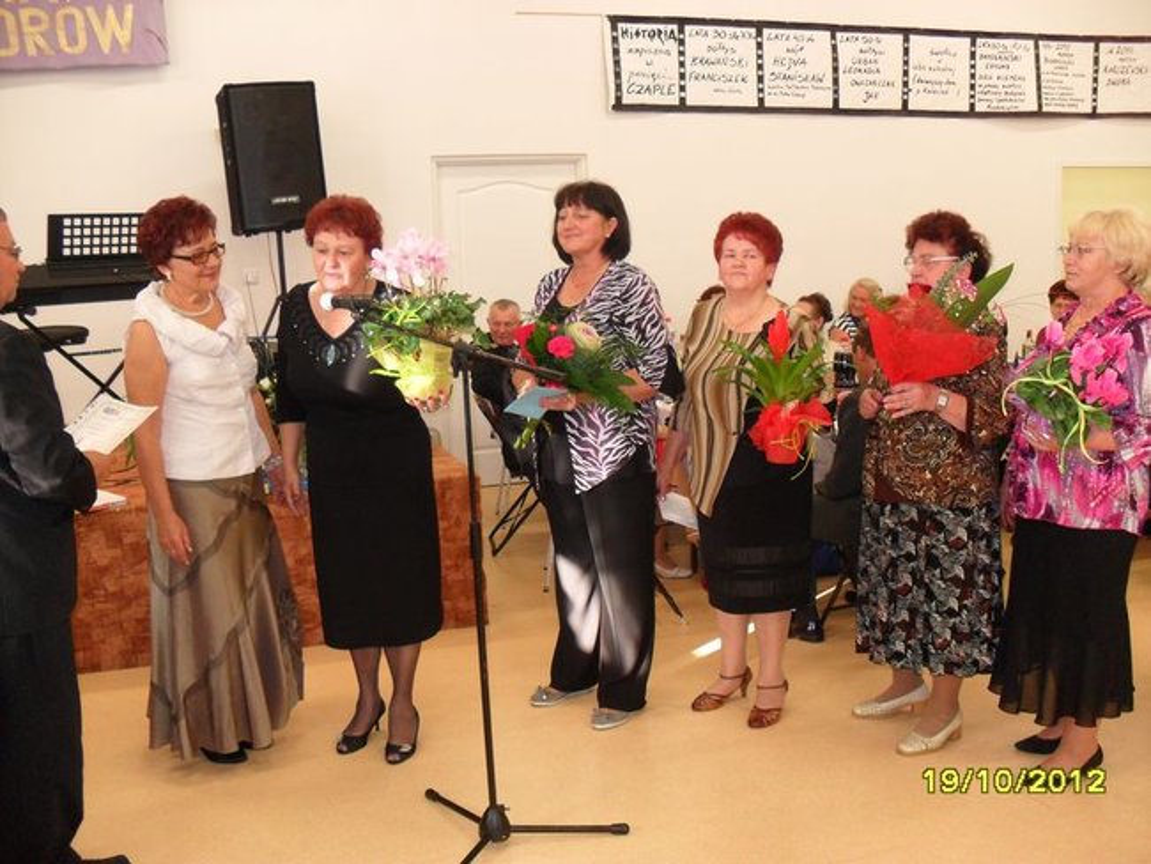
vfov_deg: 40.7
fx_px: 1164
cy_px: 432
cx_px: 576
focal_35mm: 35
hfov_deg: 52.6
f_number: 3
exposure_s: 1/45
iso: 200
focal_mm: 6.3
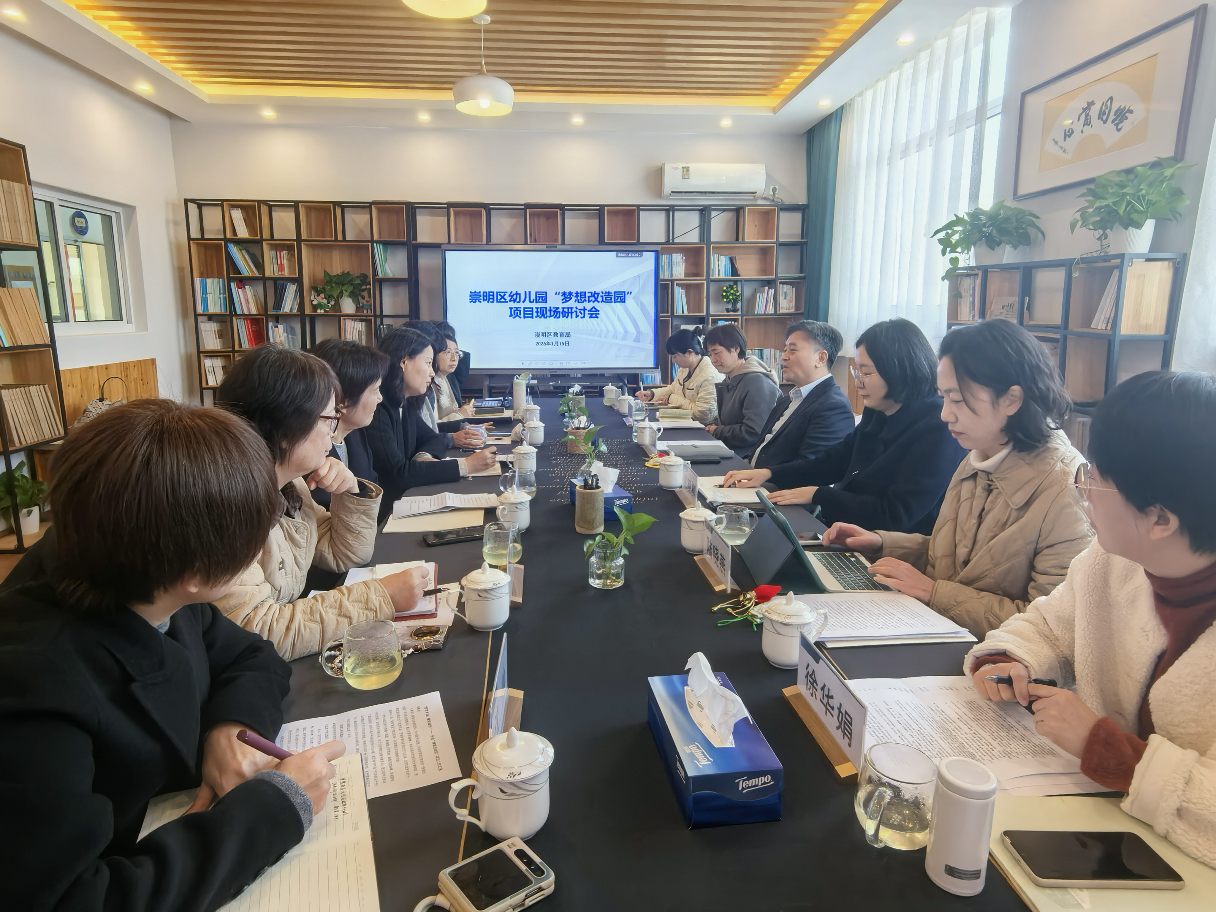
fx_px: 667
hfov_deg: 84.7
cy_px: 456
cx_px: 608
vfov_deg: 68.7
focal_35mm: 19
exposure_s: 1/50
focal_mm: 1.95
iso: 125
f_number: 2.2
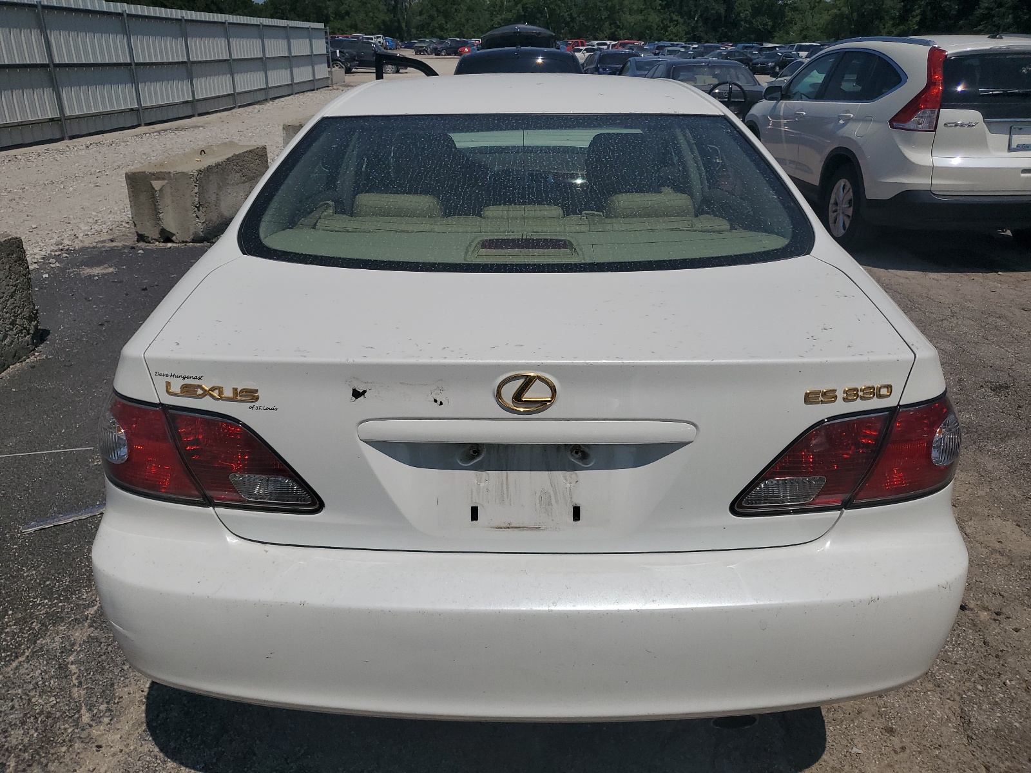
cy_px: 386
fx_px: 774
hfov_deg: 67.3
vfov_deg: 53.1
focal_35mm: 26
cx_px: 516
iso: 52
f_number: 1.5
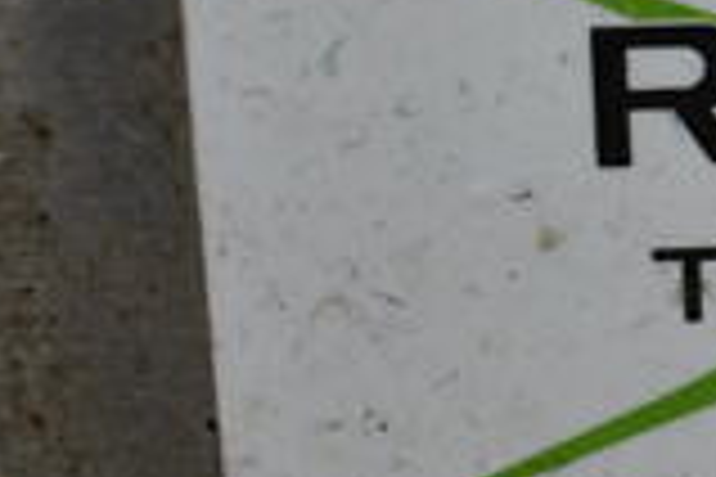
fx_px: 3898
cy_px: 202
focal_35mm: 196
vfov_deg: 7.0
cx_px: 1328
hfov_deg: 9.9
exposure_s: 1/250
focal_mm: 34
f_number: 8
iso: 100
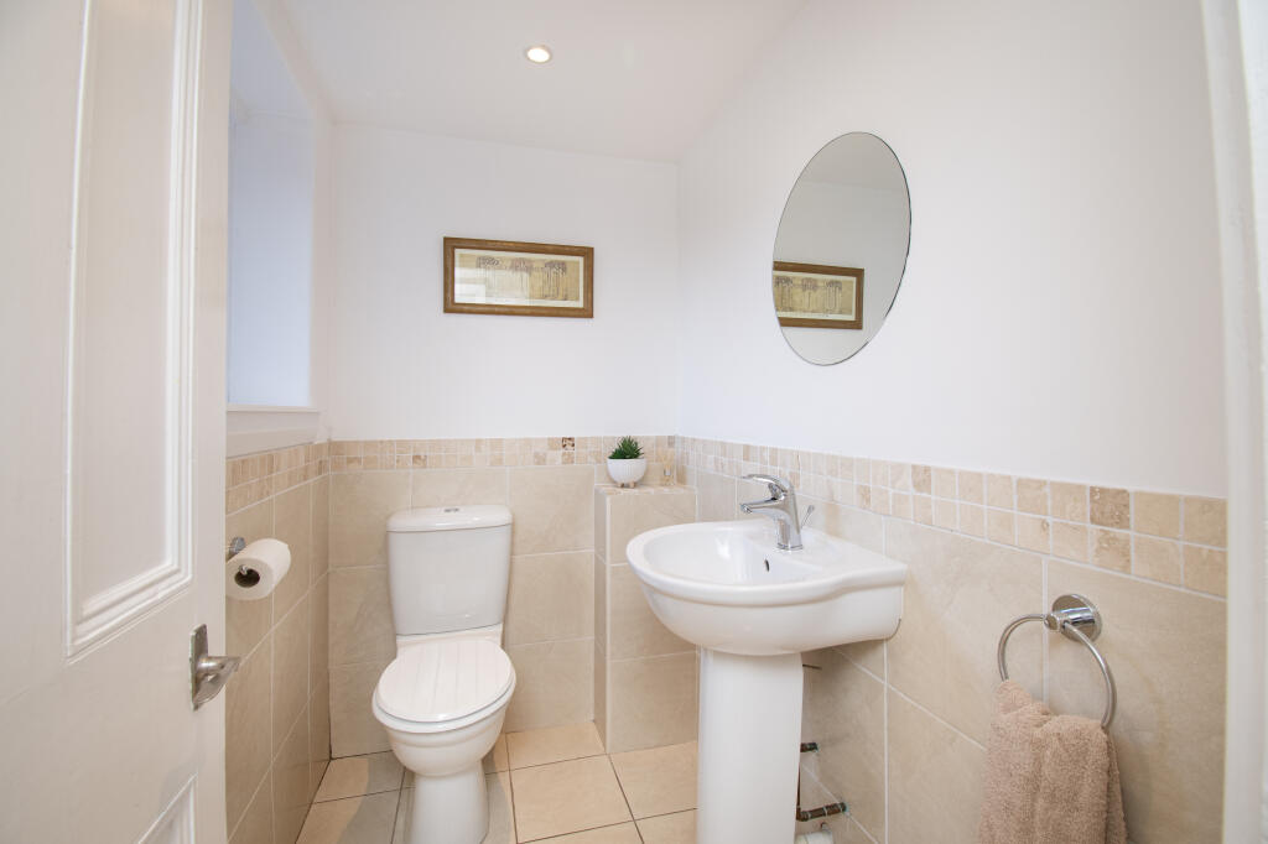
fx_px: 528
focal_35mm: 15
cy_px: 422
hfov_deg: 100.4
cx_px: 634
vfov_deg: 77.3
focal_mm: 10
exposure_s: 1/25
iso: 320
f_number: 8
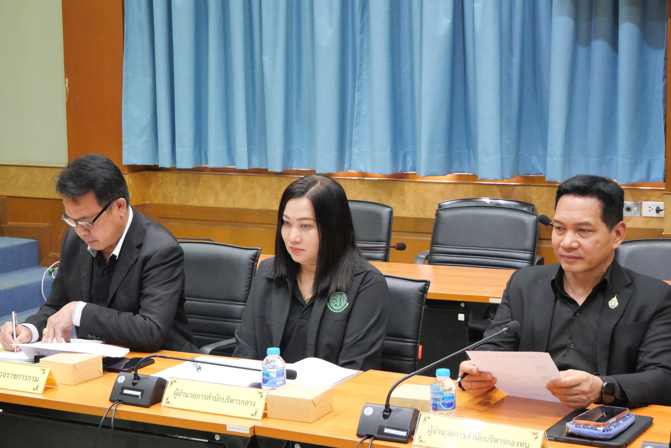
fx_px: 1343
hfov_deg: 28.1
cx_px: 336
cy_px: 224
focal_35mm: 72
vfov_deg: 19.0
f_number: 5.2
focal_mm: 35
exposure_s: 1/40
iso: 3200
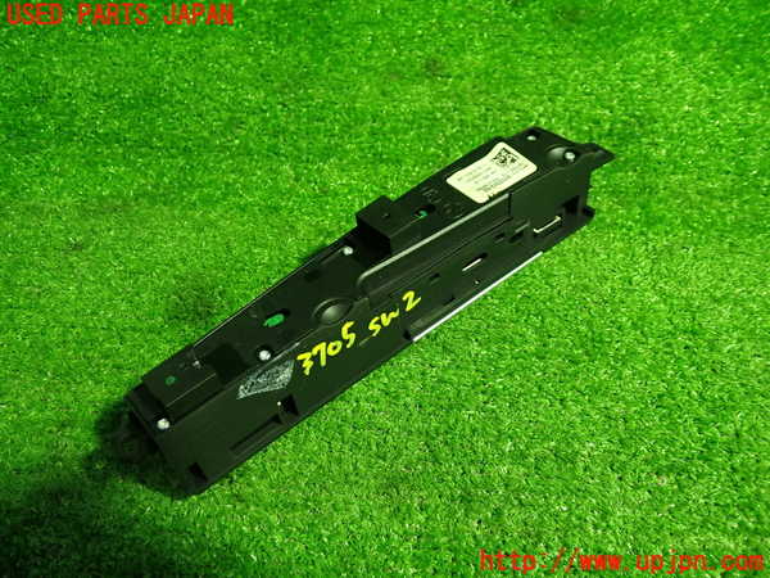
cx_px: 385
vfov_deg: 46.8
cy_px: 289
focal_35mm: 30
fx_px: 667
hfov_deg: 60.0
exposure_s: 1/30
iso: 400
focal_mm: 5.4
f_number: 2.3
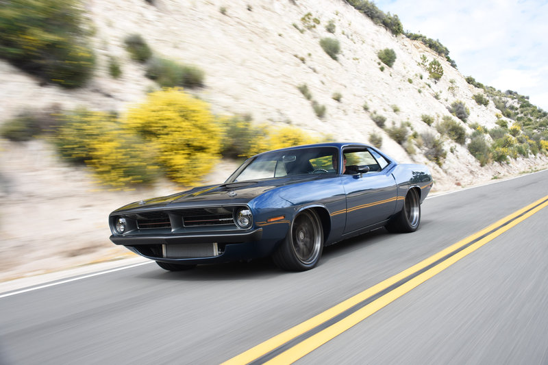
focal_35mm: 34
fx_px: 525
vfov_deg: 38.3
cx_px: 274
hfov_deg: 55.1
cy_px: 182
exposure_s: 1/60
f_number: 5.6
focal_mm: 23
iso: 100
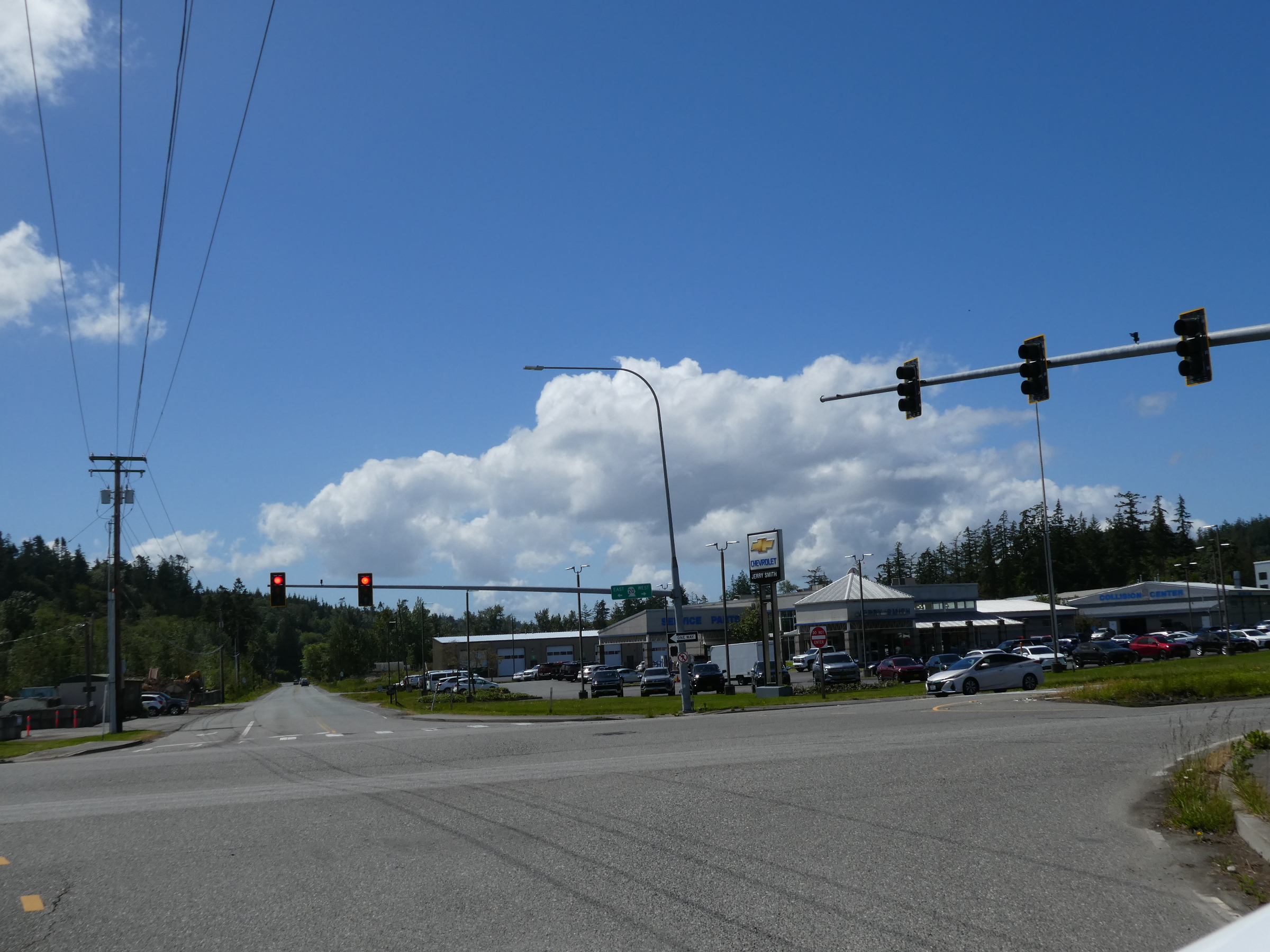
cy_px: 476
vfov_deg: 38.7
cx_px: 635
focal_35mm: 37
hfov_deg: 50.1
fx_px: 1357
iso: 80
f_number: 5
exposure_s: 1/800
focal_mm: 6.7
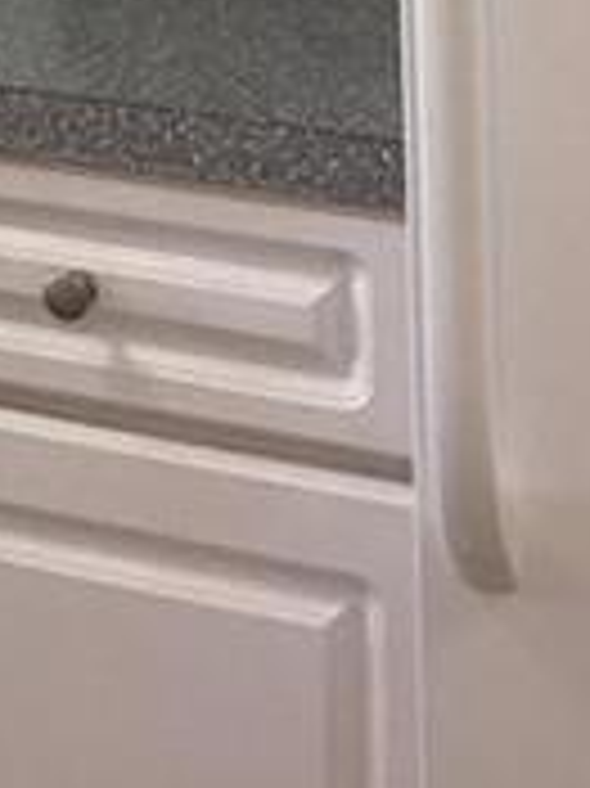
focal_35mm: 136
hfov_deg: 10.5
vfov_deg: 13.2
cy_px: -612
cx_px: -311
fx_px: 3094
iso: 100
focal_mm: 3.3
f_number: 2.4
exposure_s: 1/60
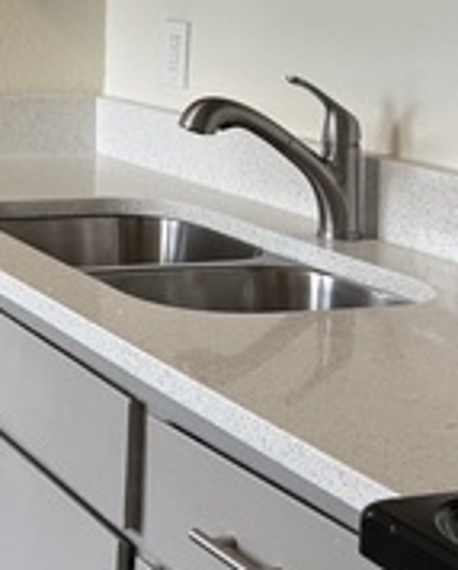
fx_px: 1420
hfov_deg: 17.1
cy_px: 48
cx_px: -157
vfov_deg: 22.1
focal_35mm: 84
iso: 125
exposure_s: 1/120
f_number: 1.78
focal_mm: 6.76
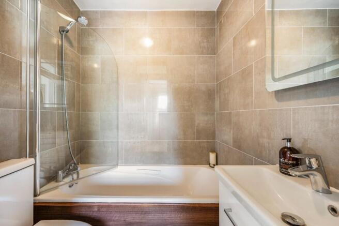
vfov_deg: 81.2
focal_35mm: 14
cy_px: 113
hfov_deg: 104.3
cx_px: 170
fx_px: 132
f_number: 7.1
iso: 200
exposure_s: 1/1.25
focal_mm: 14
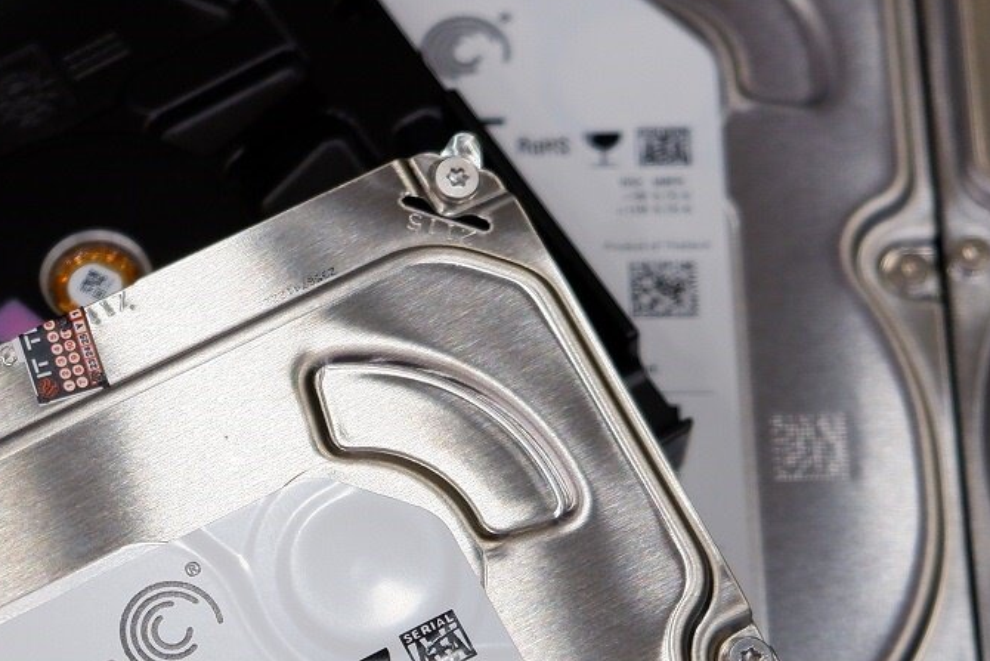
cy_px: 909
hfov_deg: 15.8
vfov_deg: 10.4
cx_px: 287
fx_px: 3548
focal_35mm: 129
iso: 400
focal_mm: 30.2
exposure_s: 1/150
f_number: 3.6
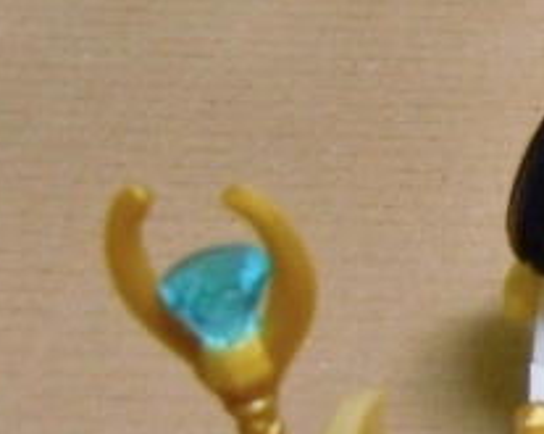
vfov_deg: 10.5
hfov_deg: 12.2
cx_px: 967
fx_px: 2331
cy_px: -68
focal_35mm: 145
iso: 200
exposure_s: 1/15
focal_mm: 5.4
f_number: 3.5
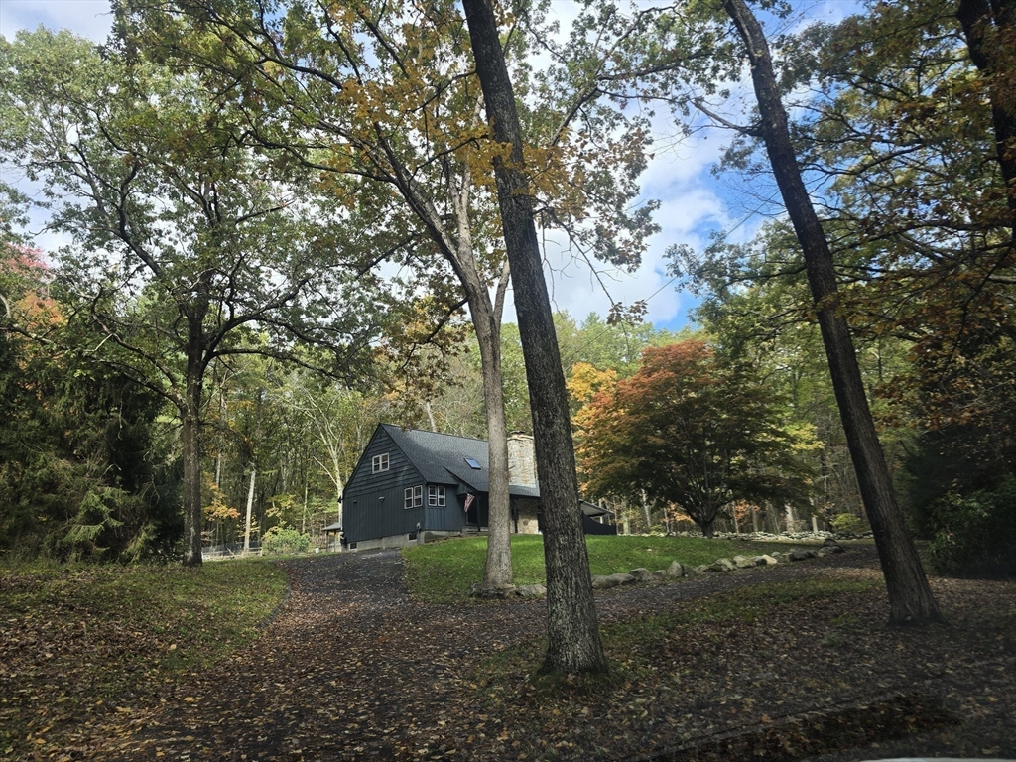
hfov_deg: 73.9
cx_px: 508
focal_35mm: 23
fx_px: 675
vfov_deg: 58.9
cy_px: 381
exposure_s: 1/206
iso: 12
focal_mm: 6.3
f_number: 1.7
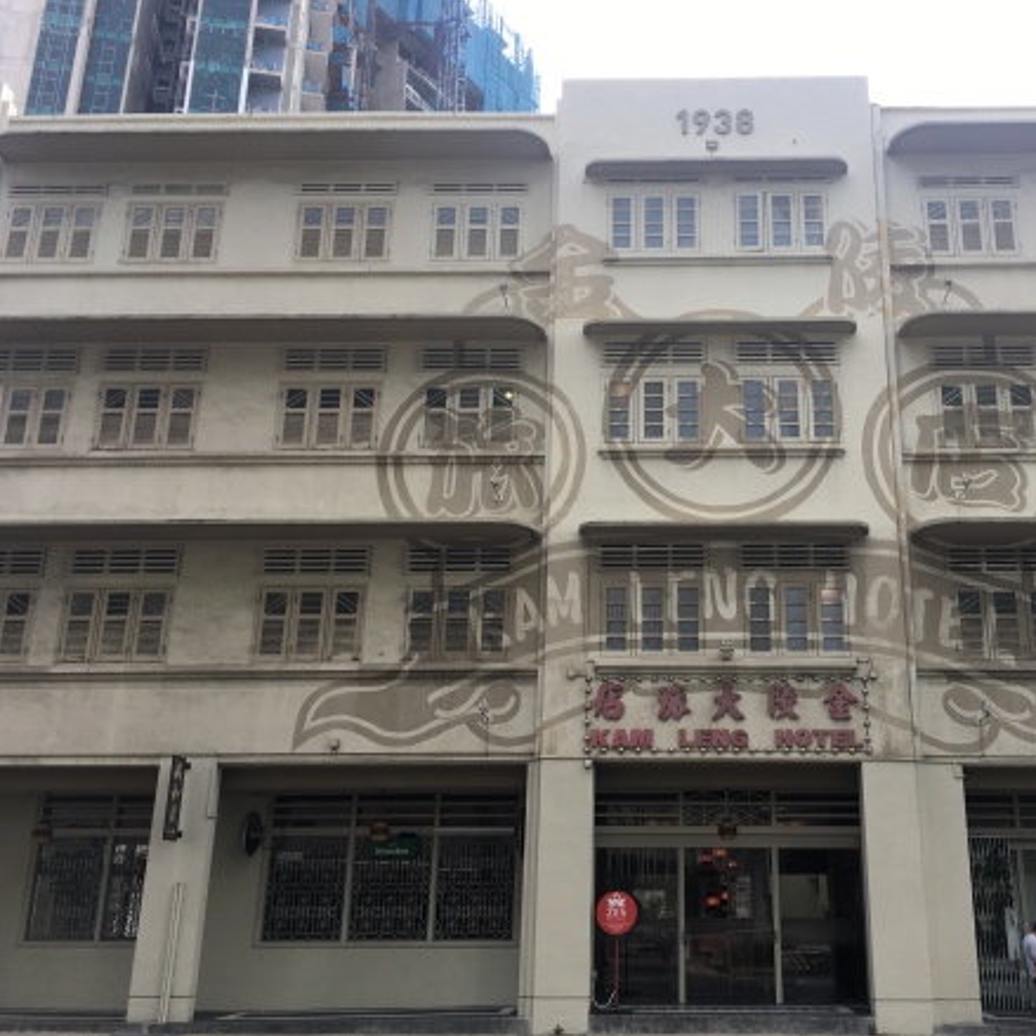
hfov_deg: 46.6
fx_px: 1185
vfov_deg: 47.2
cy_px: 507
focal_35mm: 35
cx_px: 670
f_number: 2.2
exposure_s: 1/152
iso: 25
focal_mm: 4.15
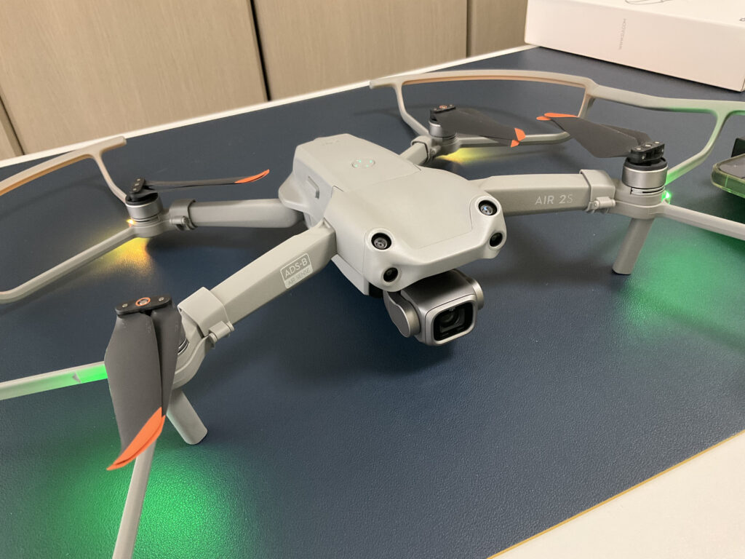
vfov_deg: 48.2
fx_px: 624
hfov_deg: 61.7
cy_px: 280
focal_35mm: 29
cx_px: 372
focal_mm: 3
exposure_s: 1/60
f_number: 1.8
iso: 250
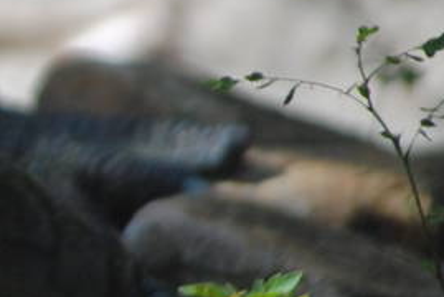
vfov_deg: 1.0
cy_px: 278
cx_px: -715
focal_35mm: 1337
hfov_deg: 1.5
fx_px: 16507
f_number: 5
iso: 200
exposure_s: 1/500
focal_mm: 150
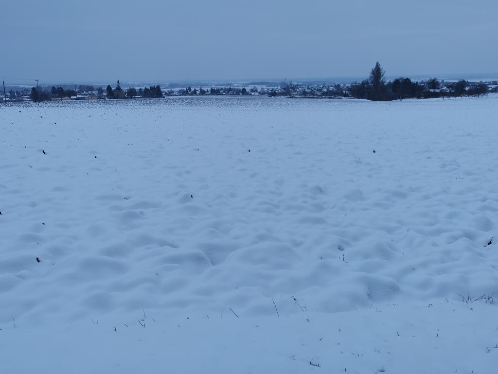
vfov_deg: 42.9
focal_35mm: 33
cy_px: 187
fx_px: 475
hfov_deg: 55.4
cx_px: 249
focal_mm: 5.58
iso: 50
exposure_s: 1/136
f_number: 1.8
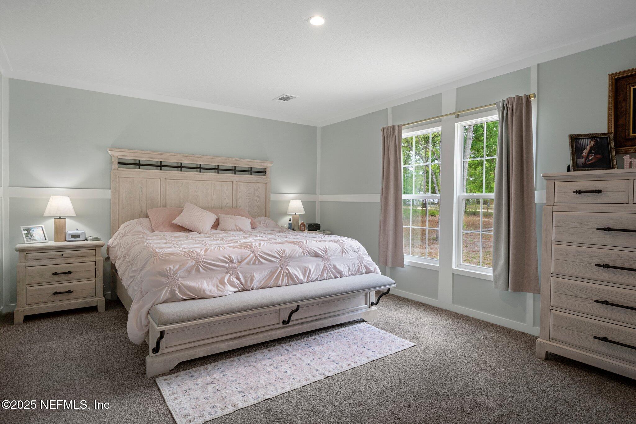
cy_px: 212
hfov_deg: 86.9
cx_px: 318
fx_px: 336
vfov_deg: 64.5
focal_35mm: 19
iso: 400
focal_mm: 19
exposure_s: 1/6
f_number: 8
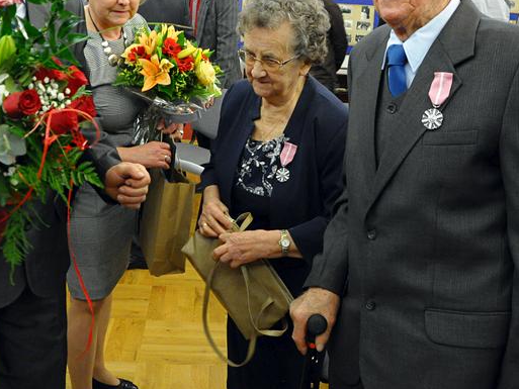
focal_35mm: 43
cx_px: 255
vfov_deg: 33.4
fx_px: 645
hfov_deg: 43.8
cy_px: 135
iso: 2500
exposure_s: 1/80
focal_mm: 18
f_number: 5.6
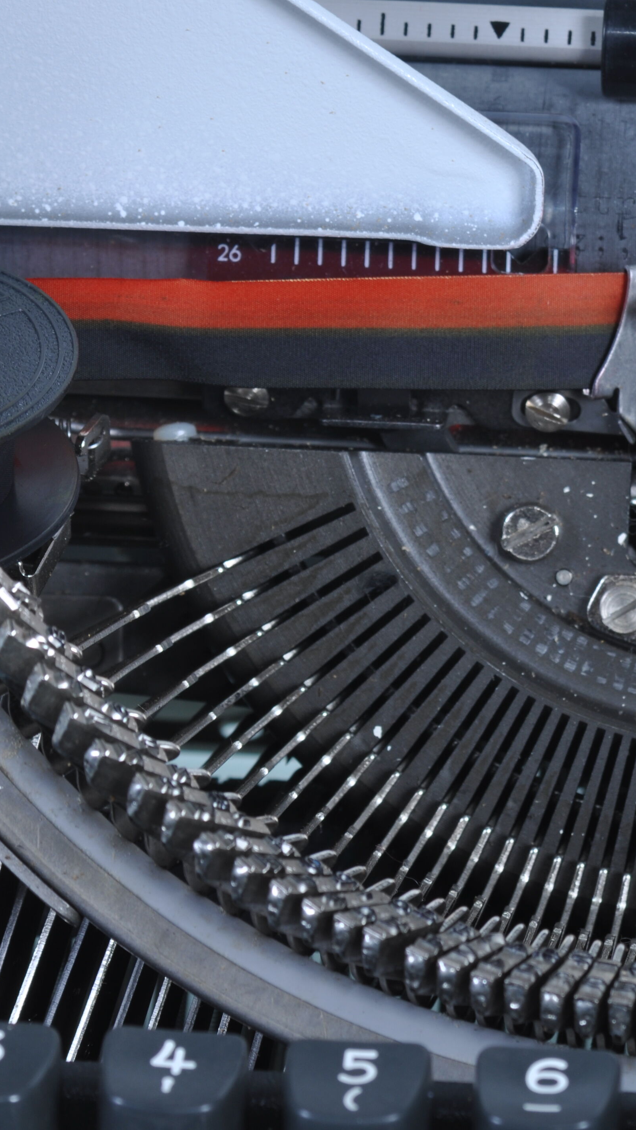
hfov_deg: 4.9
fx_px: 7457
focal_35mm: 249
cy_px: 566
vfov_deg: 8.7
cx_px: 340
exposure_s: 1/160
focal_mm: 105
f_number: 16
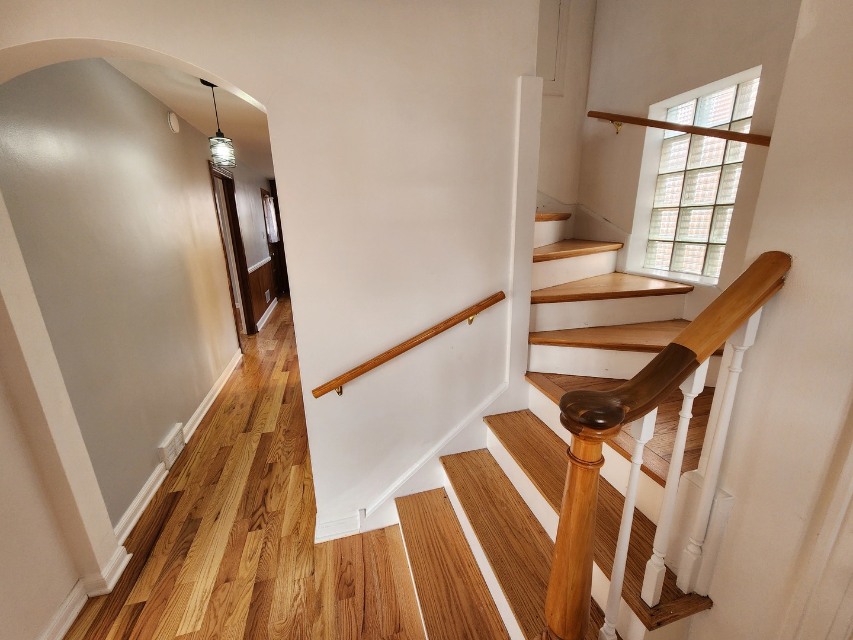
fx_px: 320
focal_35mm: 13
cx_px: 426
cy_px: 320
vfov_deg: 89.9
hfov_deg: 106.2
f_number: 2.2
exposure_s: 1/60
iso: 160
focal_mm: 2.2
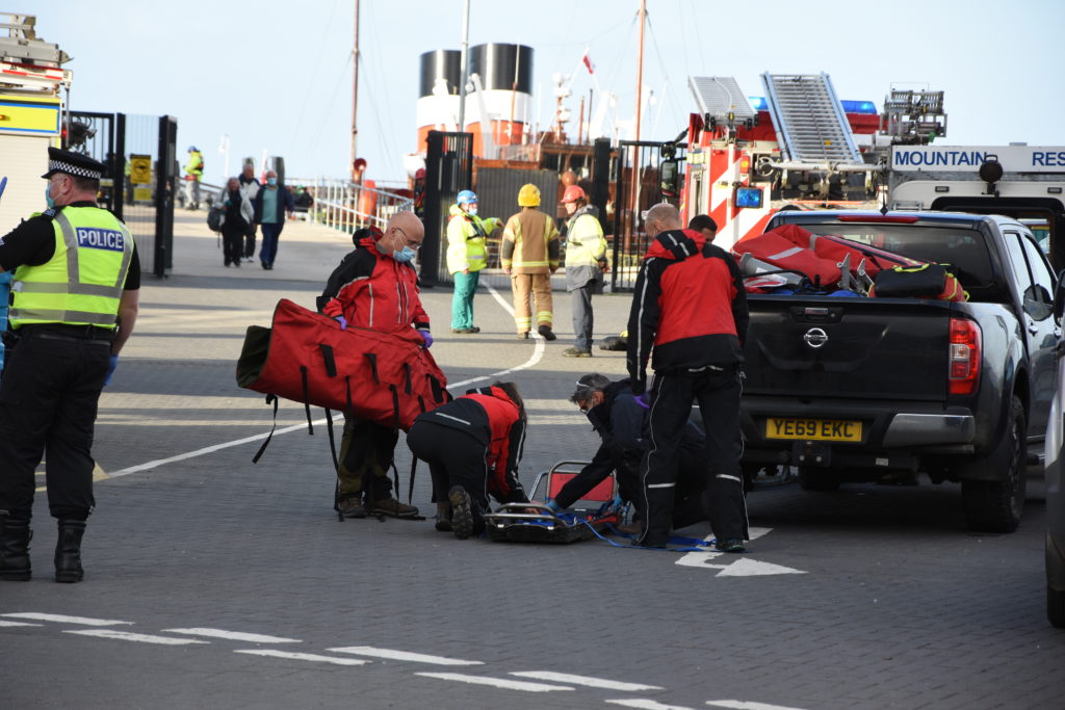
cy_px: 355
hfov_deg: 13.0
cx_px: 532
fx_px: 4660
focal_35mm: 158
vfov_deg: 8.7
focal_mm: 105
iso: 400
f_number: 5.6
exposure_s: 1/400
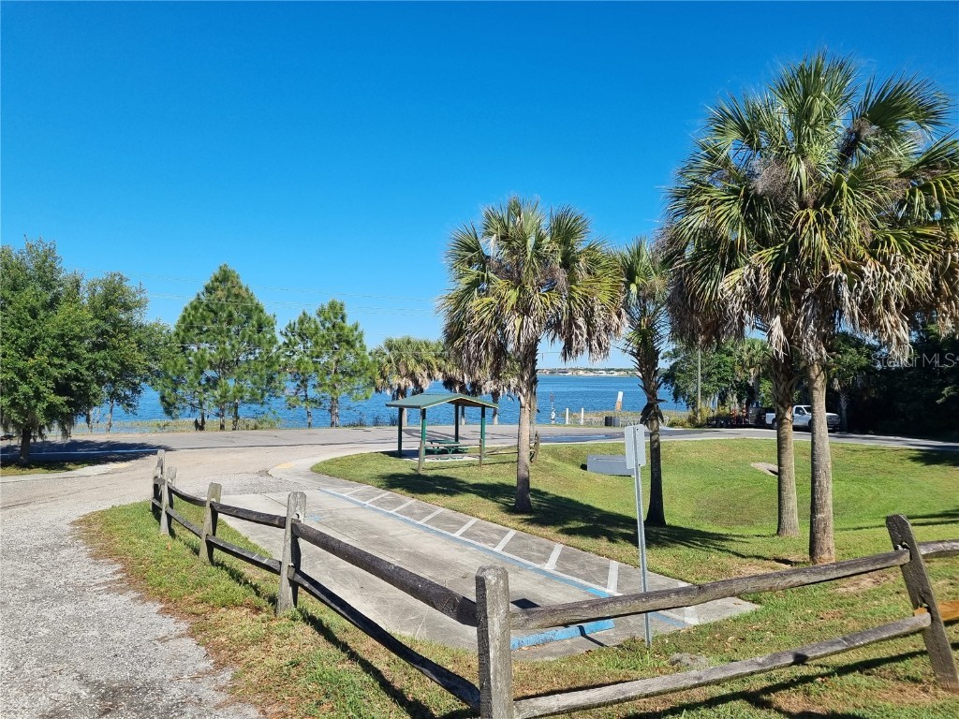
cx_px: 480
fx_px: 720
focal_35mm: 26
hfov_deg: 67.3
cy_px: 360
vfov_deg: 53.1
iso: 50
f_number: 1.8
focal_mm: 5.4
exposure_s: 1/2728
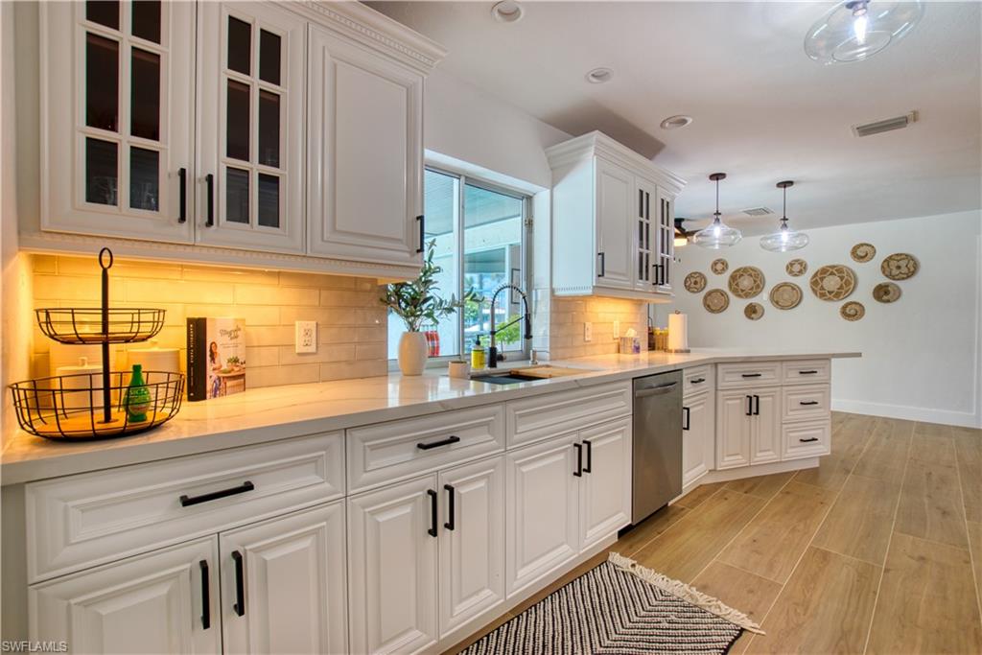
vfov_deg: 77.3
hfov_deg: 100.4
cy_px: 328
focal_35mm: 15
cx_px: 491
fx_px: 409
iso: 200
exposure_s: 1/13
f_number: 8
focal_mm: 10
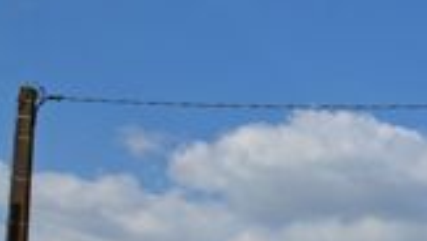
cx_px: 774
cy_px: 380
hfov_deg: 20.9
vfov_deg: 16.0
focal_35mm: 68
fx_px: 771
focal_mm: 10
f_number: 9
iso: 100
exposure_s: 1/320
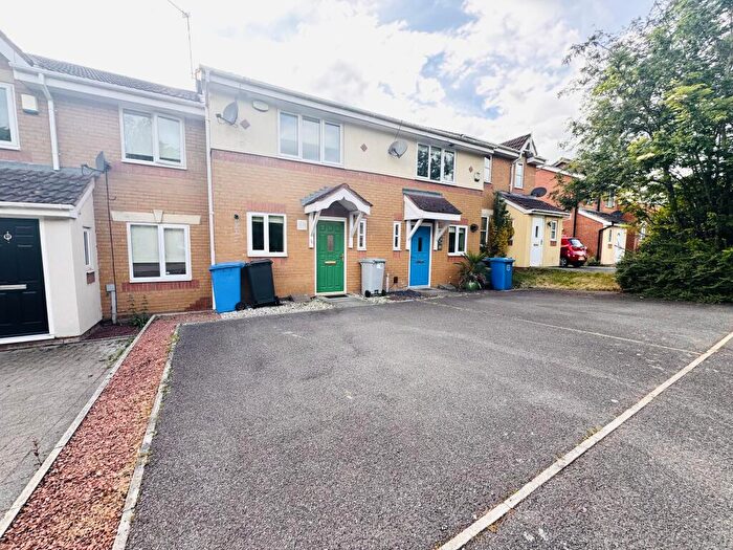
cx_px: 366
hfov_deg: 102.1
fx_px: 296
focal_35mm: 14
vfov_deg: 85.7
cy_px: 275
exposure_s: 1/390
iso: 40
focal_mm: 2.22
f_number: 2.2
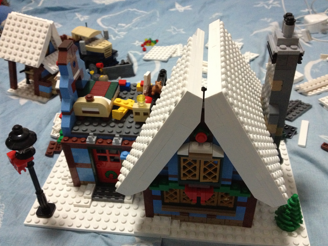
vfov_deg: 39.7
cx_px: 168
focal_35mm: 36
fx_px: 341
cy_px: 126
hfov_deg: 51.3
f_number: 2.4
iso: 400
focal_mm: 4.28
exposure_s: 1/17
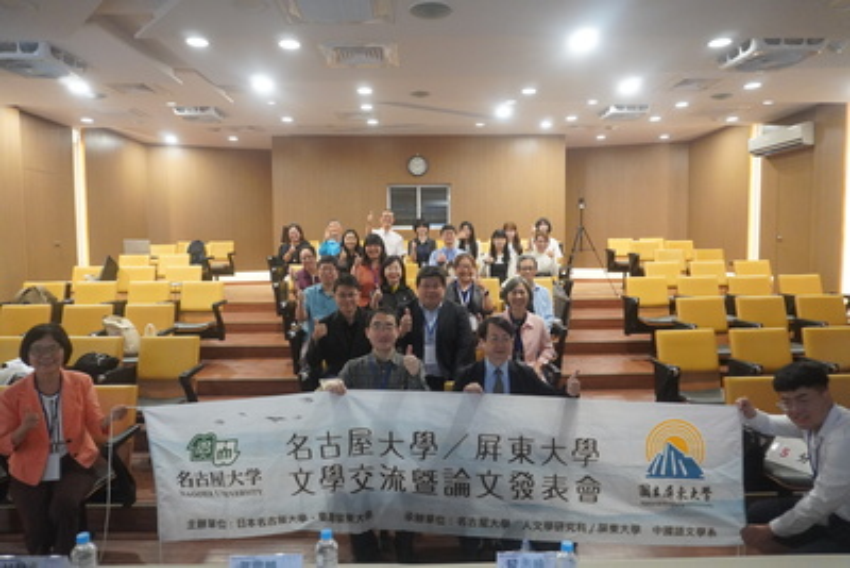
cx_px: 425
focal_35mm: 24
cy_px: 284
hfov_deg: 73.7
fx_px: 567
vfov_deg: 53.2
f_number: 4
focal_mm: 16
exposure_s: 1/160
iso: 4000
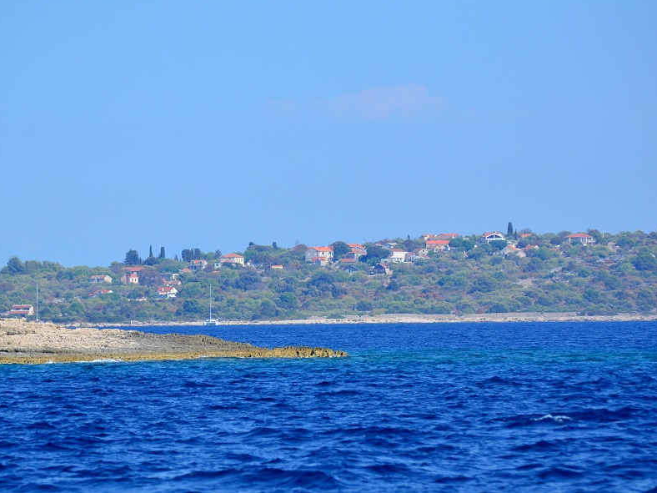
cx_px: 317
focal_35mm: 296
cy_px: 245
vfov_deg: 5.0
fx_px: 5618
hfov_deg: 6.7
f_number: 5
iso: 640
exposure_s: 1/4000
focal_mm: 180
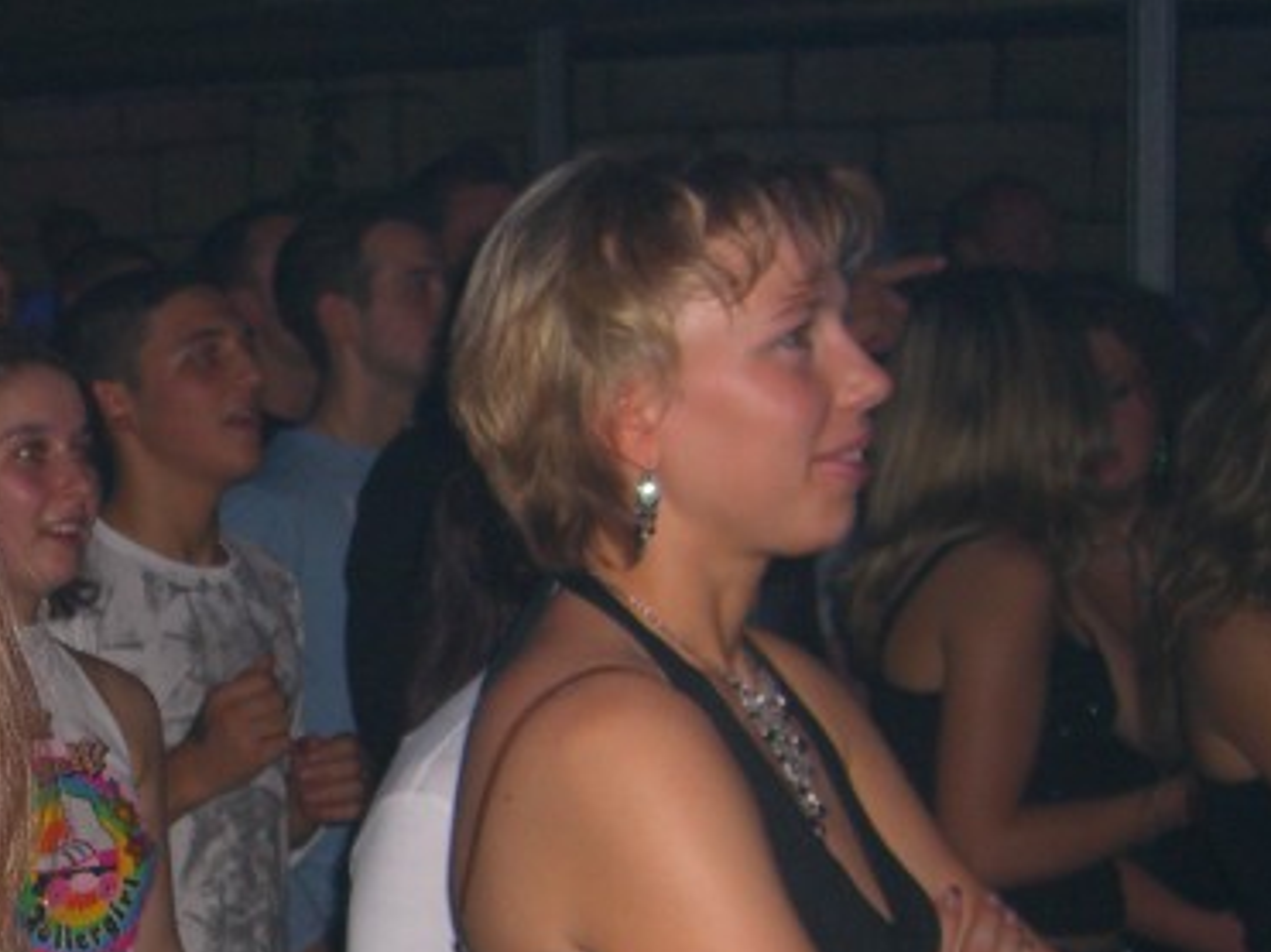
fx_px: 3010
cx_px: 31
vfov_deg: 17.8
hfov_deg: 23.0
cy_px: 805
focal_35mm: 82
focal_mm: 7.9
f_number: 2.8
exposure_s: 1/60
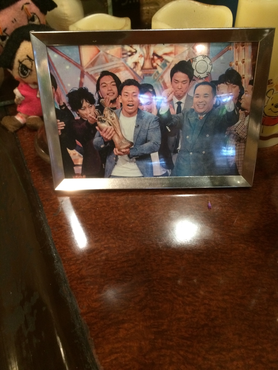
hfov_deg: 48.2
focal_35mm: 29
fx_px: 311
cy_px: 185
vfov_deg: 61.7
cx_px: 139
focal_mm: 4.15
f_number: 2.2
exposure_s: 1/17
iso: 320
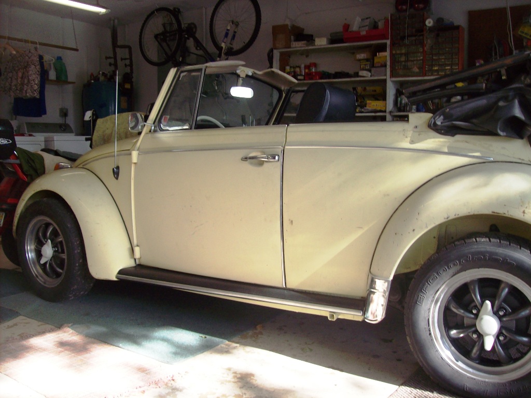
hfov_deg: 51.4
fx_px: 552
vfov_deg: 39.7
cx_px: 266
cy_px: 199
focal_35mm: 36
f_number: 2.7
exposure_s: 1/110
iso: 80
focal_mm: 6
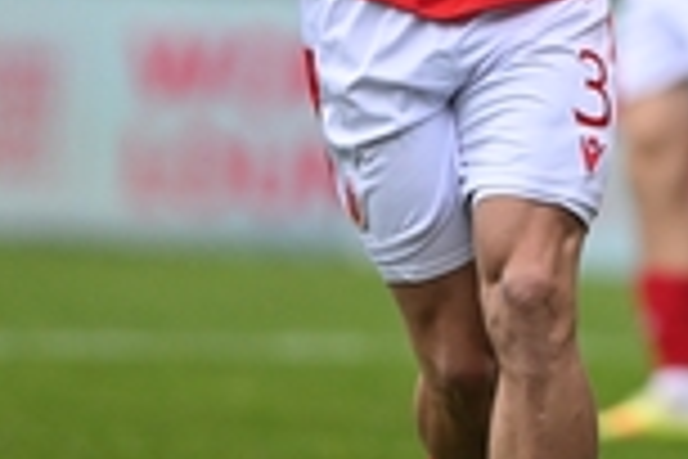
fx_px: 22549
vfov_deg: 1.2
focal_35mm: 1180
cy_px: -81
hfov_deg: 1.7
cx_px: 769
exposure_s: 1/2000
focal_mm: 300
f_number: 3.2
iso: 1400
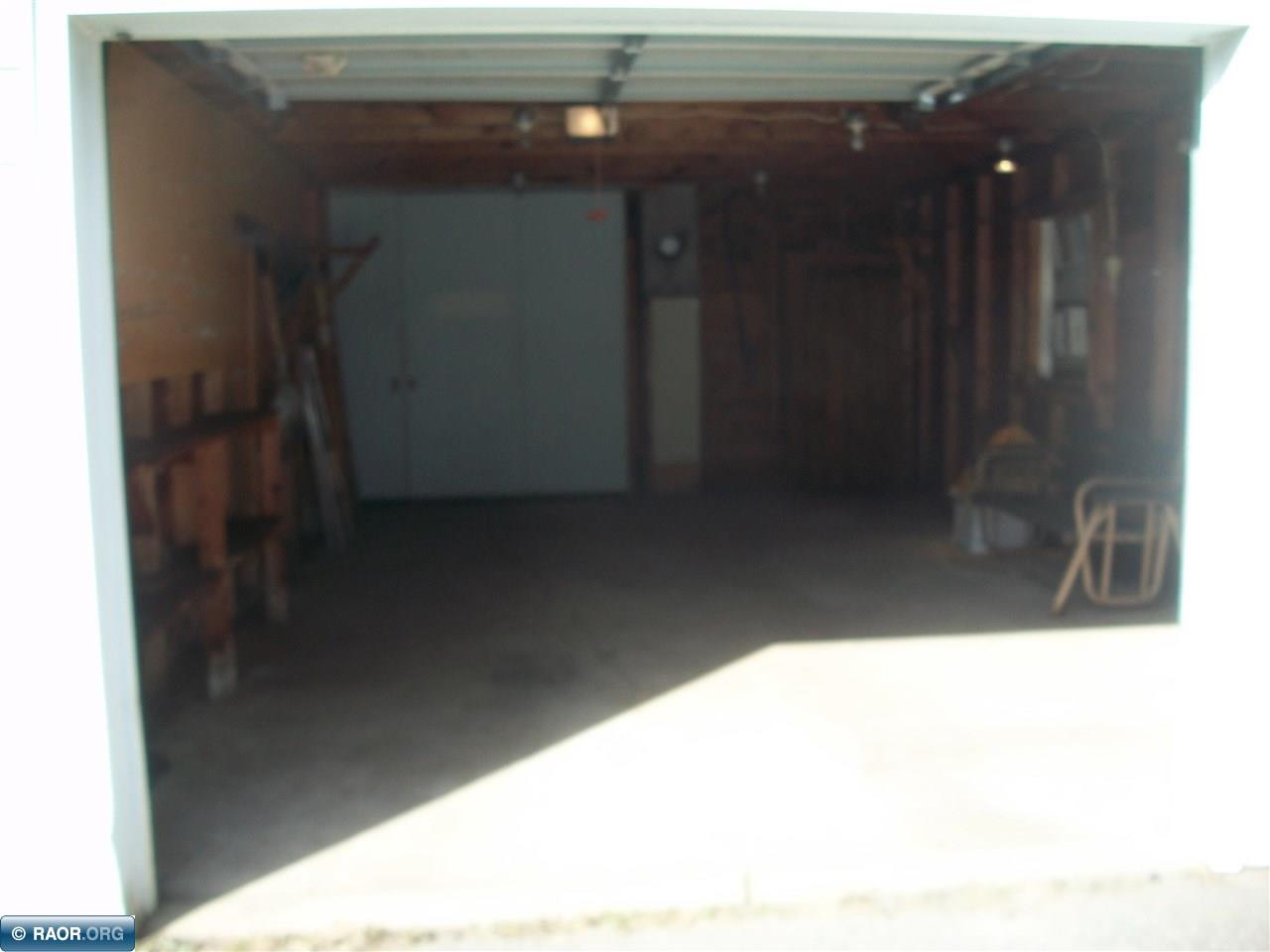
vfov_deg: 44.2
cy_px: 476
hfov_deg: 56.8
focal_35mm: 32
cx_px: 635
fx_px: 1174
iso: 80
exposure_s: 1/250
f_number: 2.9
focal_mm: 5.7
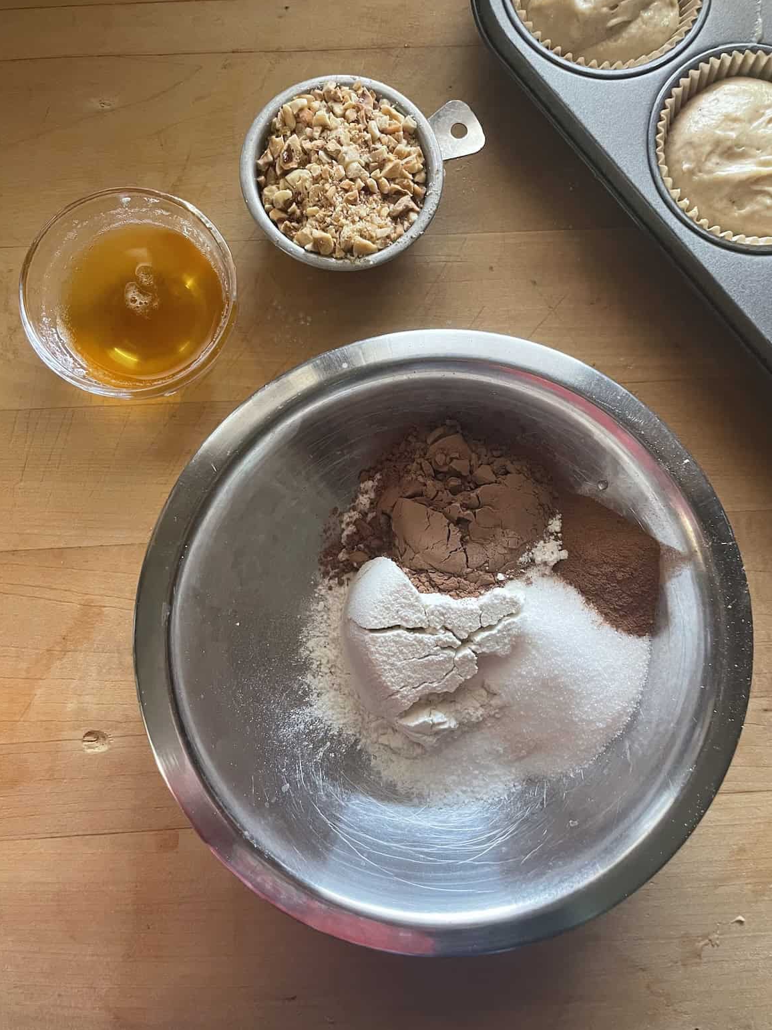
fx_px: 803
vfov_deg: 65.3
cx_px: 387
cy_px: 508
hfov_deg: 51.4
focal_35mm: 27
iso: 400
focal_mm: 4.2
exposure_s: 1/60
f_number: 1.6
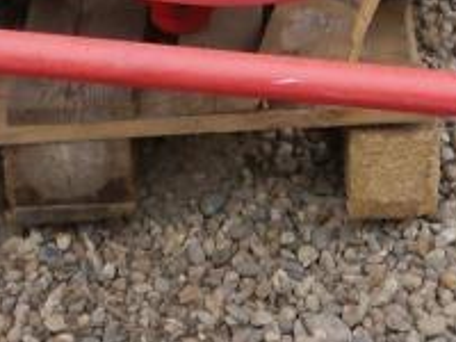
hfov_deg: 10.1
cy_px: -515
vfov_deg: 7.1
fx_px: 2569
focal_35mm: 195
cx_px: 235
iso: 160
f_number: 4.5
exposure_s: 1/125
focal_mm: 19
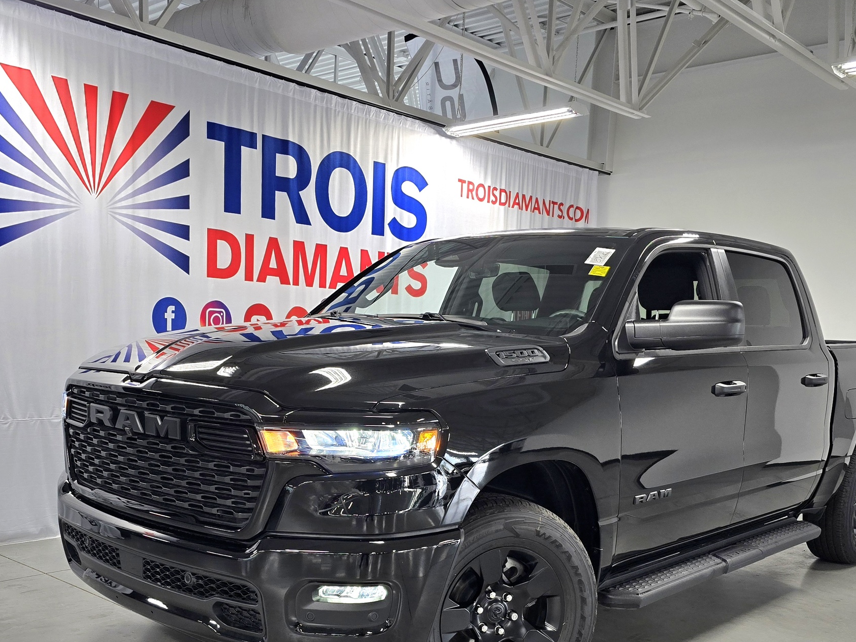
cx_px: 454
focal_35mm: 28
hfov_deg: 63.4
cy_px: 386
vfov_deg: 49.4
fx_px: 692
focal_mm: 6.3
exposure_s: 1/120
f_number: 1.7
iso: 100
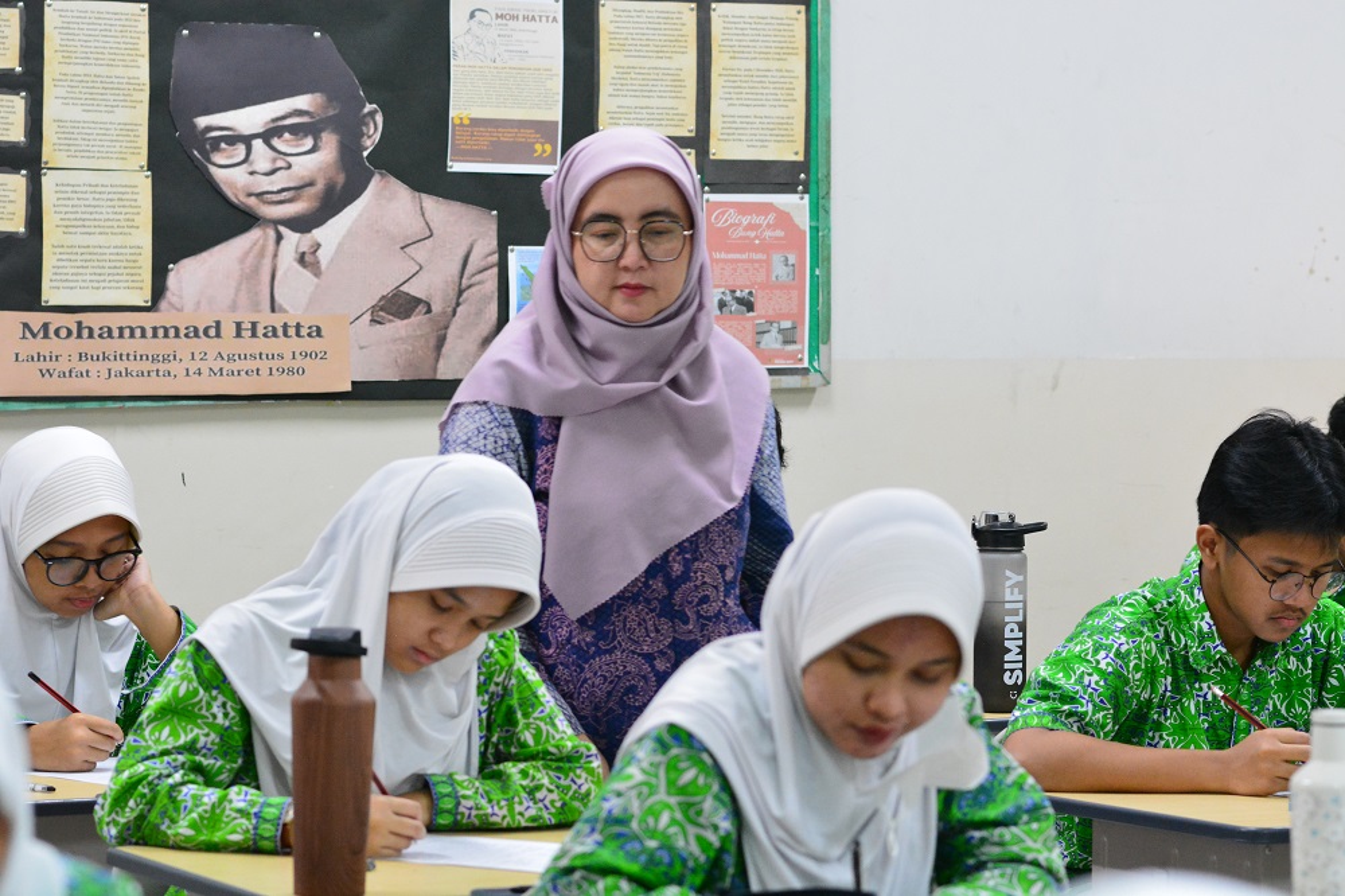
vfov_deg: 10.7
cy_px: 448
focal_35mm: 128
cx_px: 672
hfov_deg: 16.1
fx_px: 4762
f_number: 4.5
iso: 3200
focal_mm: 85
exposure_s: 1/100
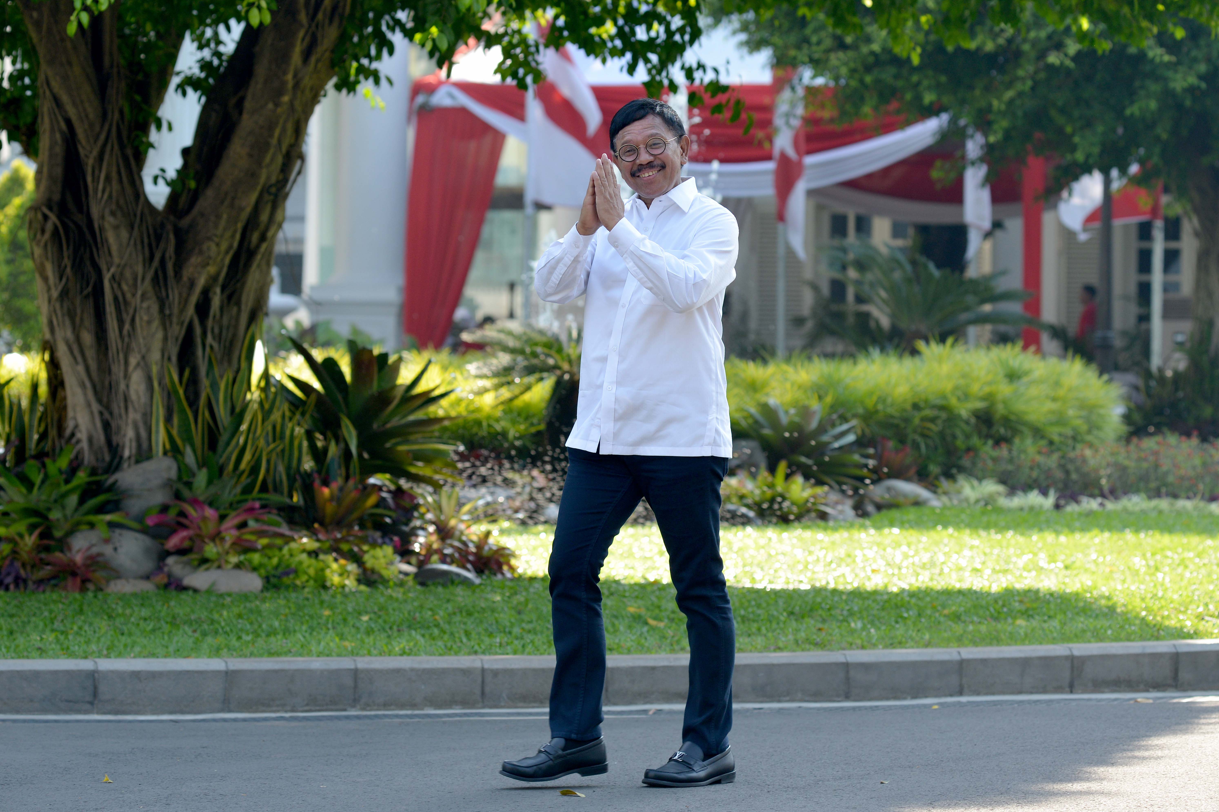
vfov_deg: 10.1
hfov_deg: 15.1
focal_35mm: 136
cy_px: 408
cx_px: 607
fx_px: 4605
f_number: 5.6
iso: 400
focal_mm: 135
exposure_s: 1/400
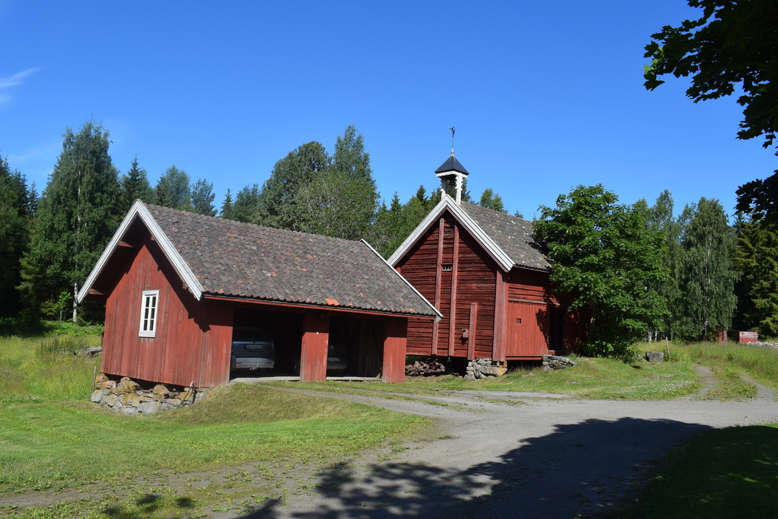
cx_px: 389
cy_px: 260
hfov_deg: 61.9
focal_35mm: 30
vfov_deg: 43.6
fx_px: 648
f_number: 9
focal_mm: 20
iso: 200
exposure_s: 1/400
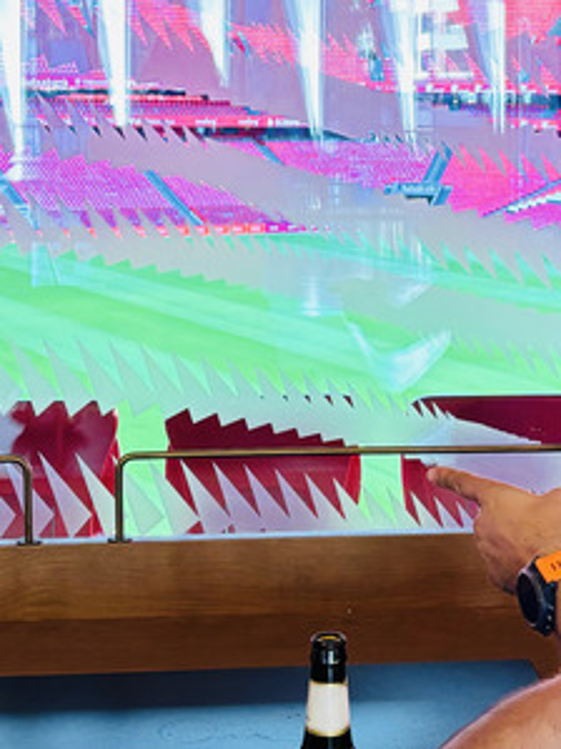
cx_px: 546
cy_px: 272
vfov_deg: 33.1
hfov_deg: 24.2
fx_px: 1254
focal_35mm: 58
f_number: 1.6
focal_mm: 5.96
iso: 160
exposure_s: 1/50
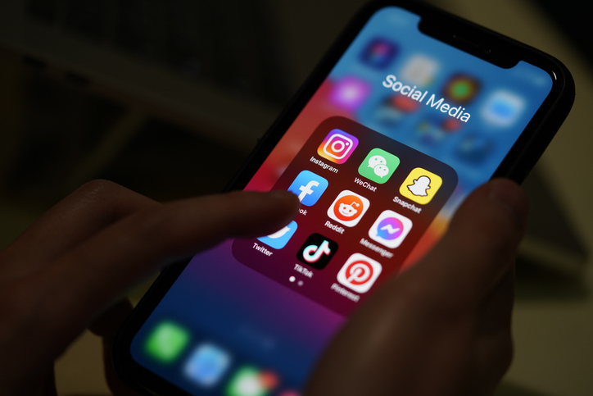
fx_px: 1483
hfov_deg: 22.6
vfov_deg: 15.2
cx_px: 296
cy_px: 198
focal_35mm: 90
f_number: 2.8
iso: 400
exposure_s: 1/80
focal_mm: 90
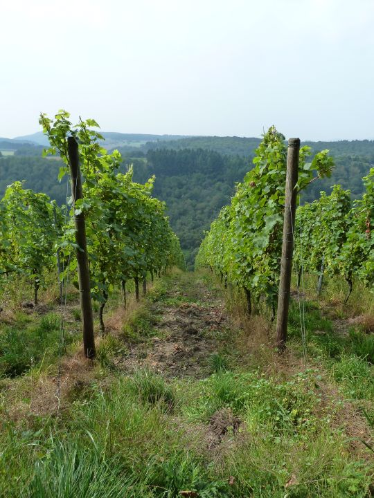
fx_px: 360
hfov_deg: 54.9
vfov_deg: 69.4
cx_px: 187
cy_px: 249
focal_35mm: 25
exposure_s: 1/400
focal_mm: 4.1
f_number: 4
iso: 125
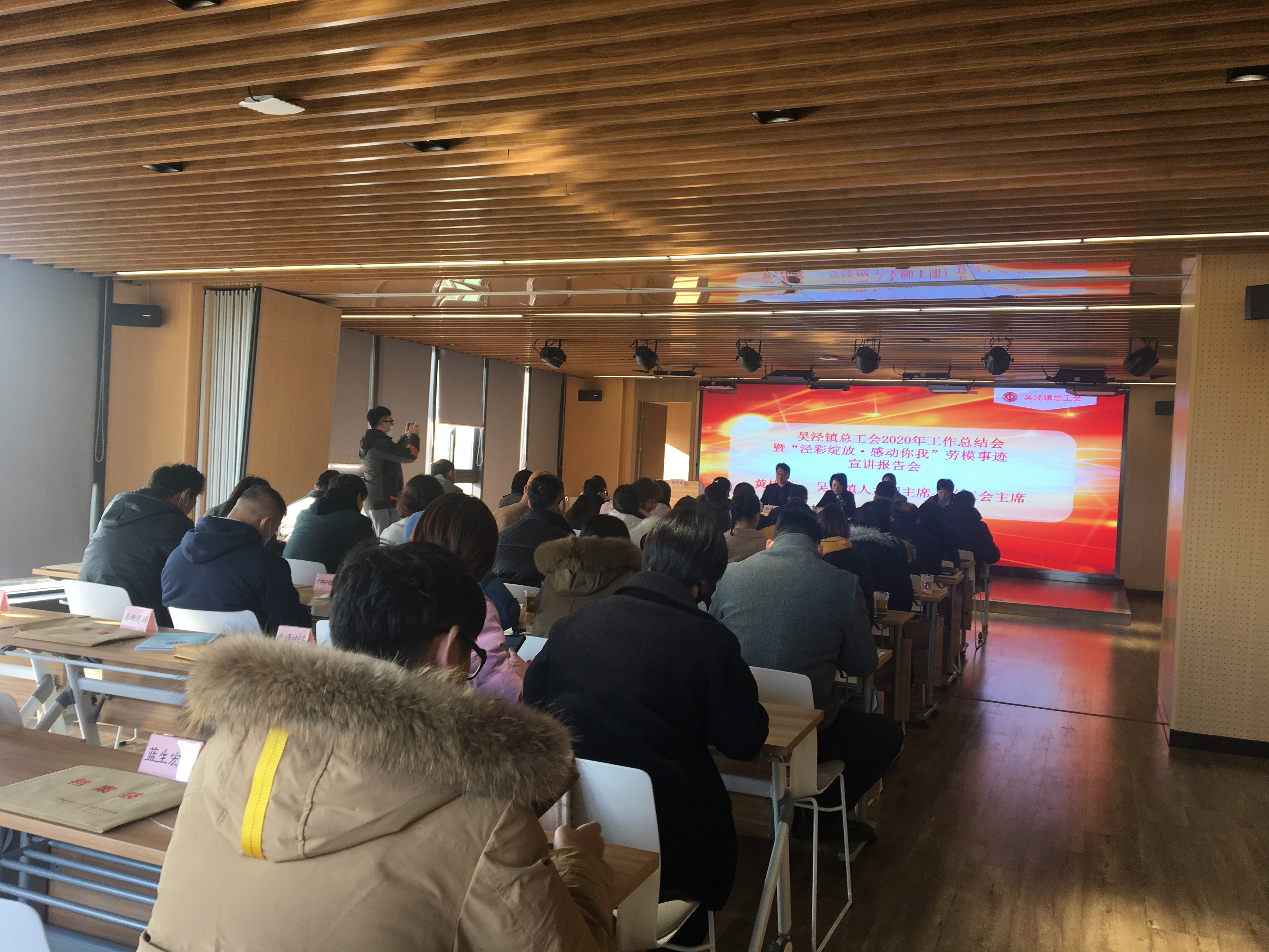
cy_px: 476
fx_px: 1063
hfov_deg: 61.7
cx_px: 634
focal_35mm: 29
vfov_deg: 48.2
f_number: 2.2
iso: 25
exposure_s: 1/50
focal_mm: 4.15
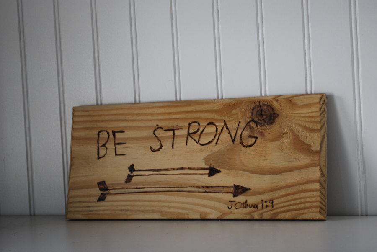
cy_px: 126
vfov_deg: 19.8
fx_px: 723
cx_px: 188
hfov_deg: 29.2
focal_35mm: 69
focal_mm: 46
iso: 250
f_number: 5.3
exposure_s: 1/30
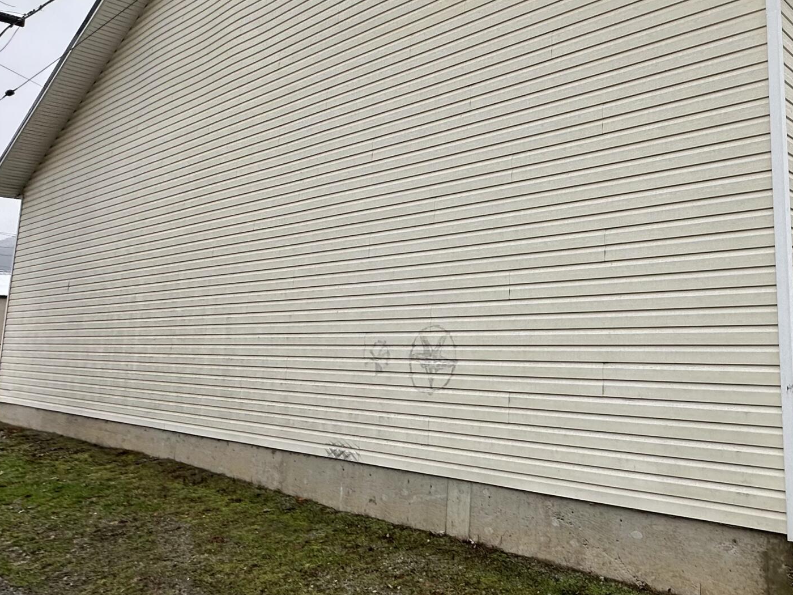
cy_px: 228
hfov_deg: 55.7
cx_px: 636
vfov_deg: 46.4
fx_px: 687
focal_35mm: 30
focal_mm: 2.22
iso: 40
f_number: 2.2
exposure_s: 1/153
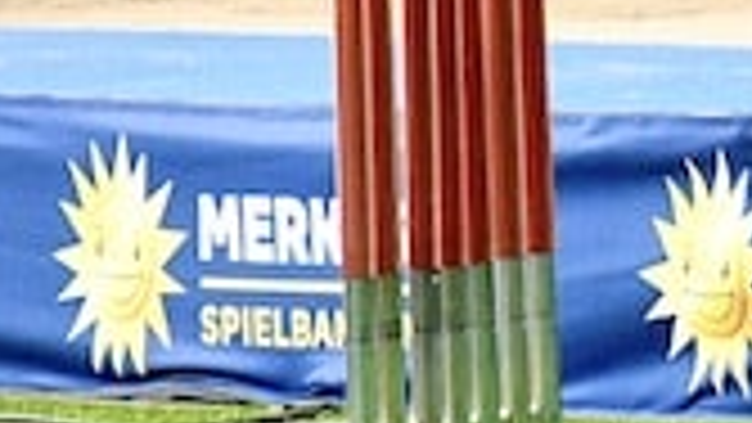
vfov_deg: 0.9
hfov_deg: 1.7
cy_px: -1010
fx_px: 25687
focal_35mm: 1288
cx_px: 1572
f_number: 3.2
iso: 3200
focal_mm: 200
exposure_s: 1/500
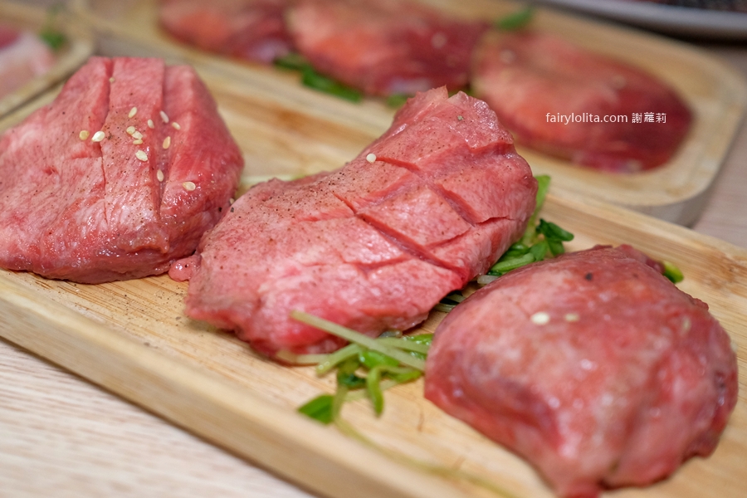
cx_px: 374
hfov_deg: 54.4
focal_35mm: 35
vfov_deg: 37.9
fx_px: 726
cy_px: 249
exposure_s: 1/500
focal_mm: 23
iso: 1600
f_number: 2.5
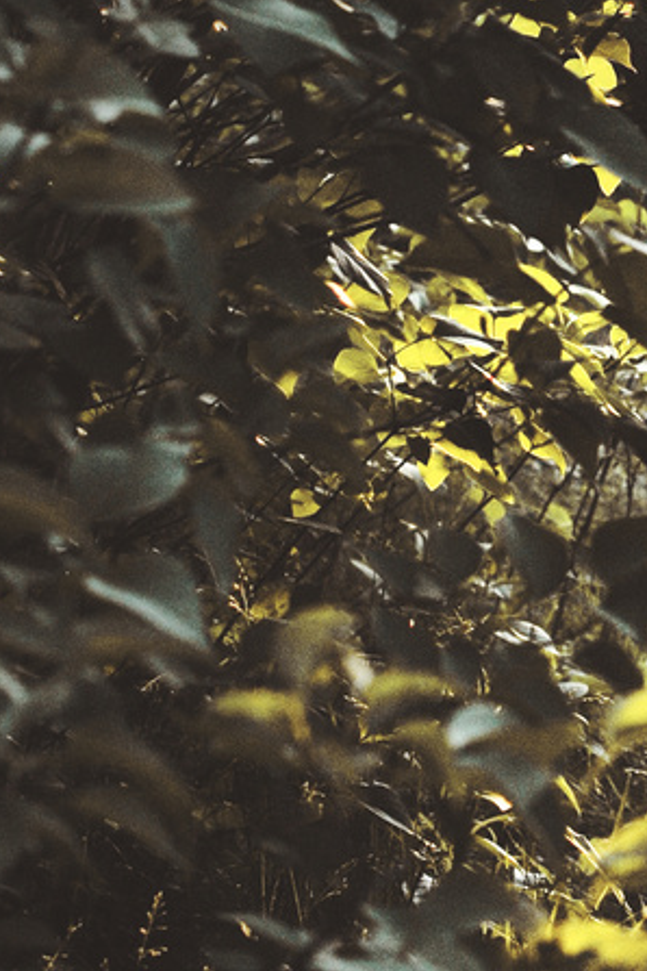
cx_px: 1006
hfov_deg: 5.8
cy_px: -46
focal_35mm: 235
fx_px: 6335
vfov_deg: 8.7
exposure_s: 1/1000
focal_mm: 50
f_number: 3.5
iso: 200
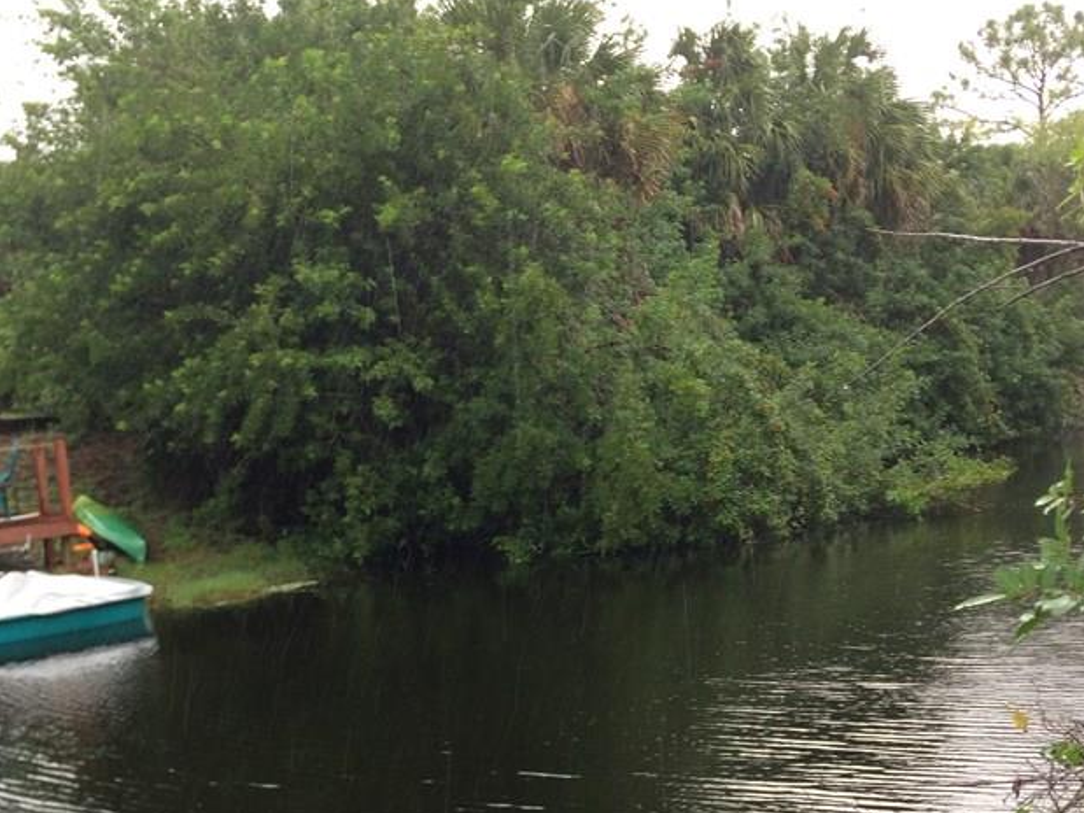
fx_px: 1503
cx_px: 417
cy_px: 571
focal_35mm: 48
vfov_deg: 29.9
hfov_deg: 39.4
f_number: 2.2
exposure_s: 1/120
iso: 50
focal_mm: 4.15
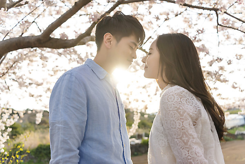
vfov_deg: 45.0
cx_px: 122
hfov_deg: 63.6
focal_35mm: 29
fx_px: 197
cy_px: 82
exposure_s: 1/640
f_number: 2.8
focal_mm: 29
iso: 100
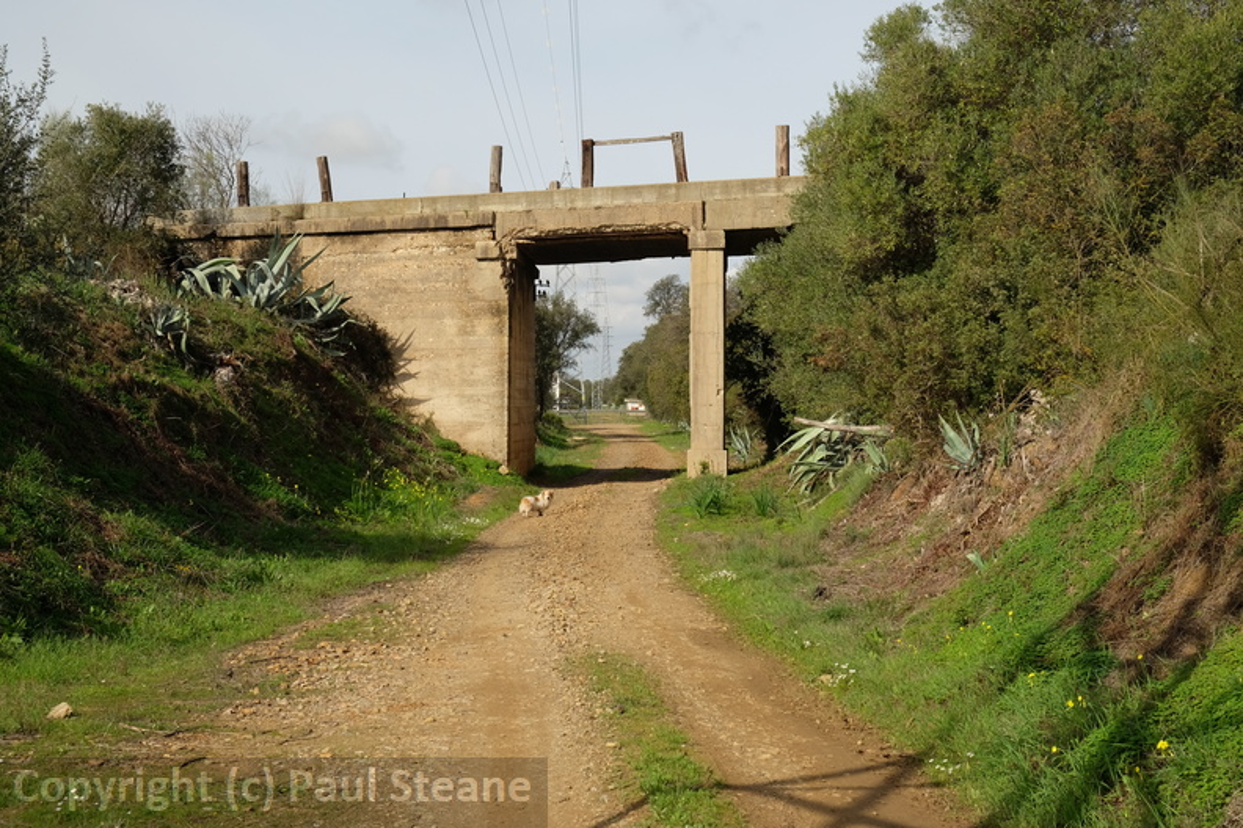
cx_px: 622
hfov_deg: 40.3
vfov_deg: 27.5
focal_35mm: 49
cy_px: 414
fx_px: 1692
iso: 400
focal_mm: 32.9
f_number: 10
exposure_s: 1/350
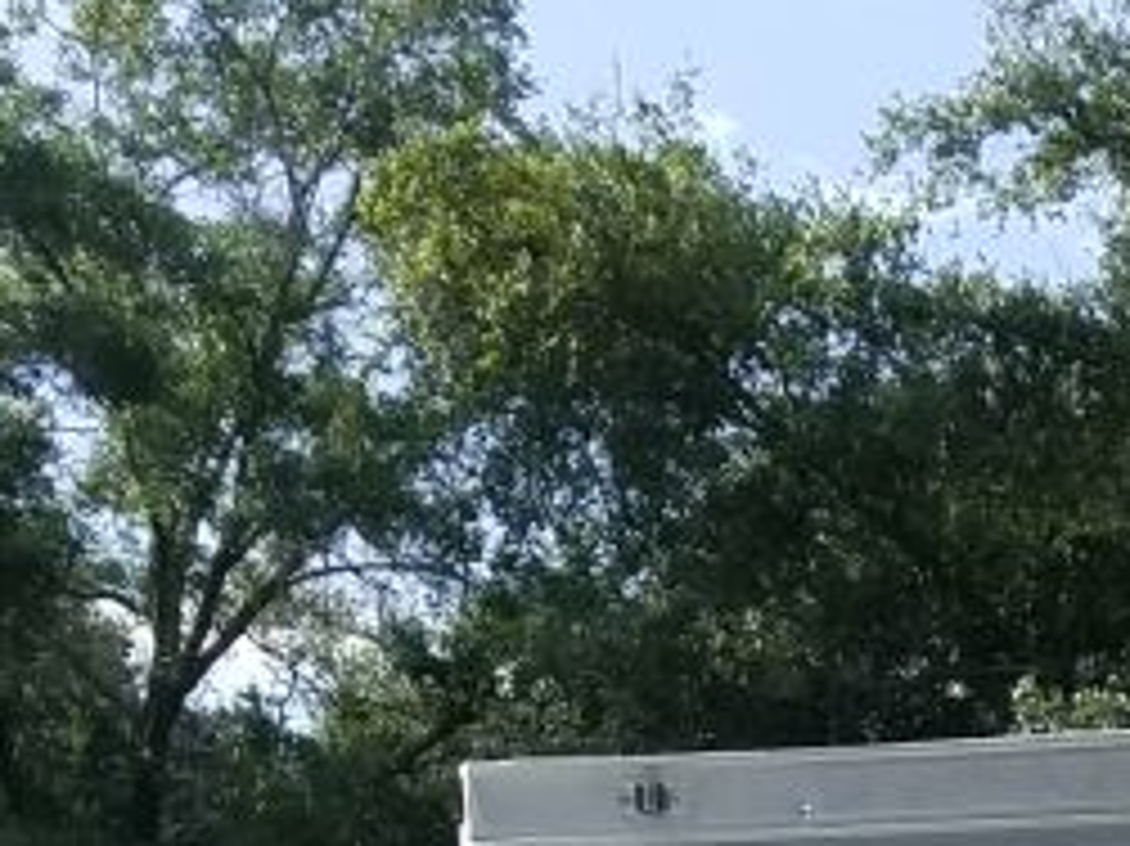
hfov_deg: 12.9
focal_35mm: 145
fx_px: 4731
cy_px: 2138
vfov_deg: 9.0
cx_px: 1706
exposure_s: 1/1508
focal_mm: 4.2
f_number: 1.7
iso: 50
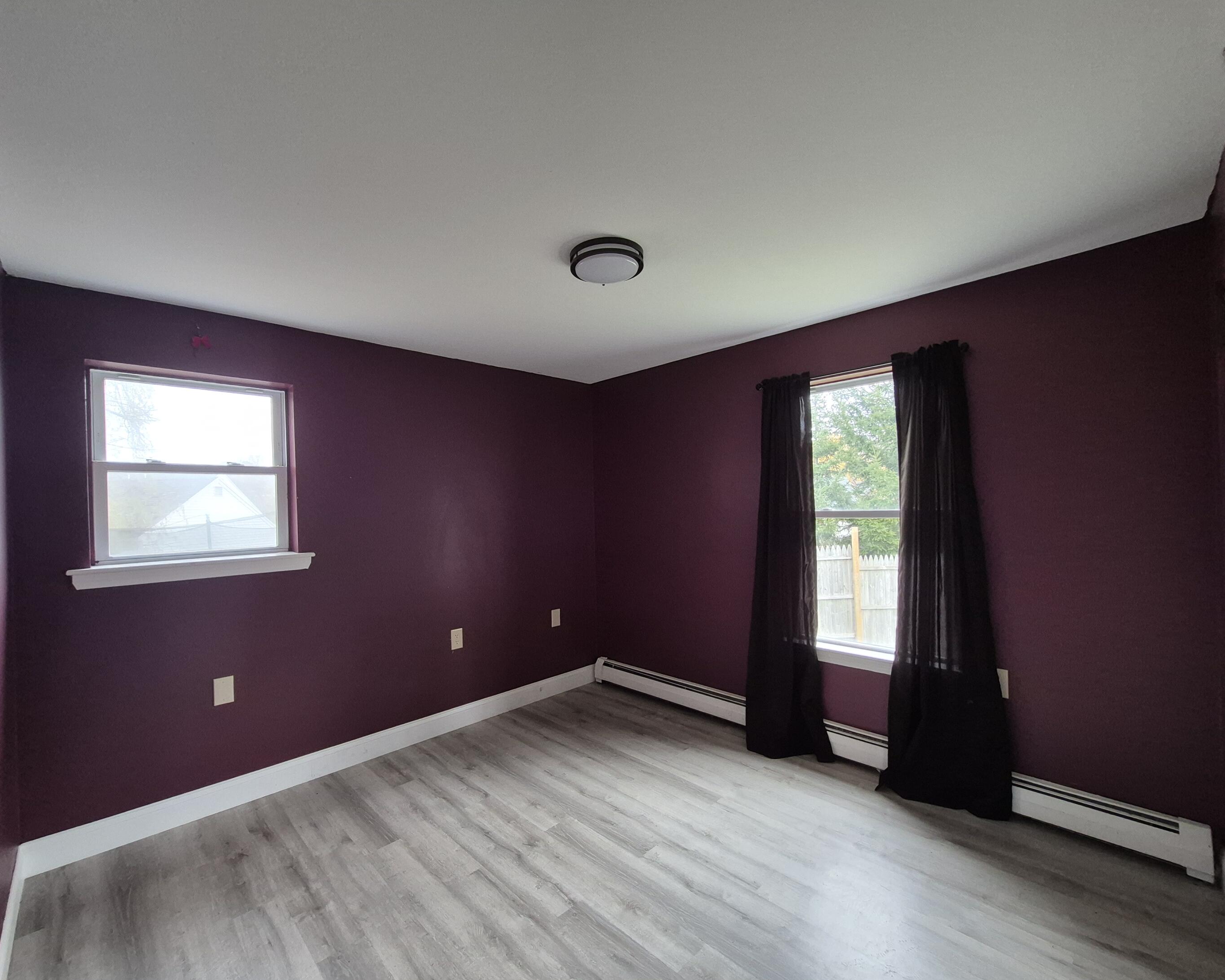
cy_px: 505
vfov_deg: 88.0
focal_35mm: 14
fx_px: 508
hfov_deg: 100.7
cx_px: 588
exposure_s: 1/60
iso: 320
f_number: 2.2
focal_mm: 1.74
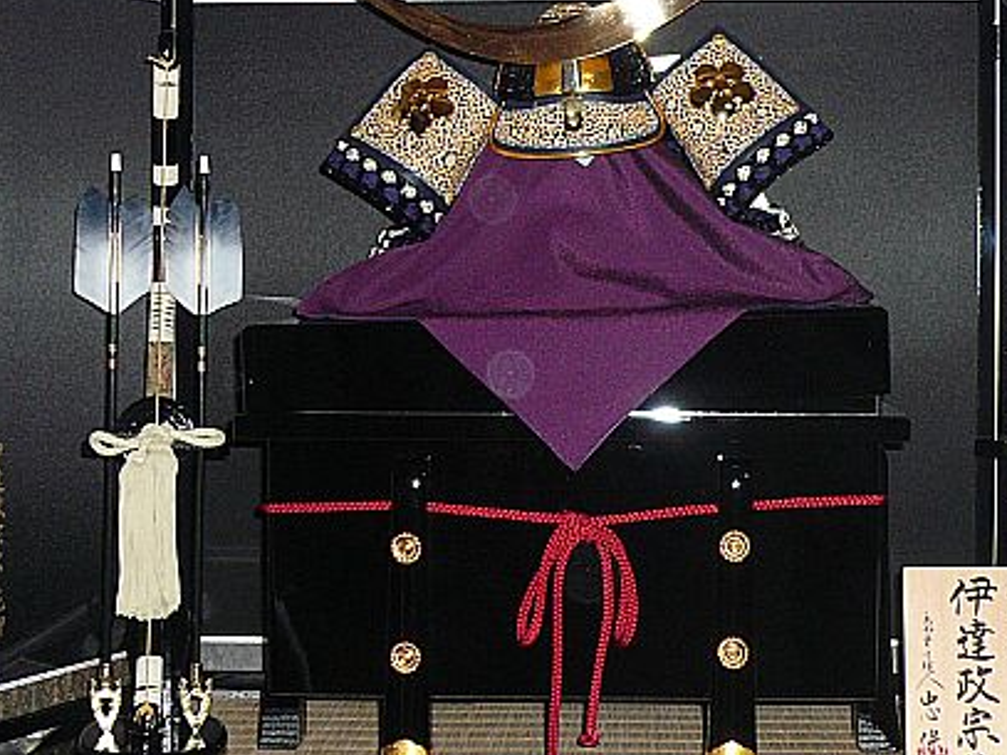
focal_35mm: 73
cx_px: 590
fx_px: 2123
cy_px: 309
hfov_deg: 26.6
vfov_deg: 20.1
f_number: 3.1
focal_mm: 6.1
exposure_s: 1/30
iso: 125
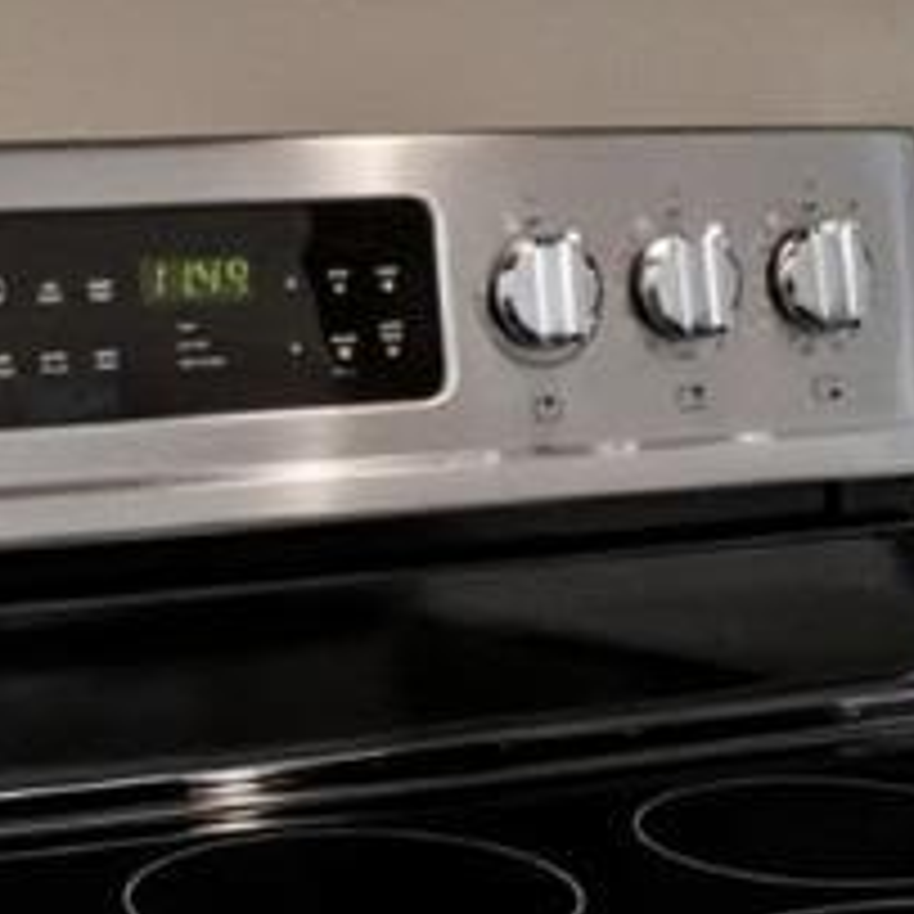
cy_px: -7
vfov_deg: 18.0
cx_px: 239
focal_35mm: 94
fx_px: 2808
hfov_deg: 18.4
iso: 100
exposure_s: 1/160
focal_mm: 10
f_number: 4.5
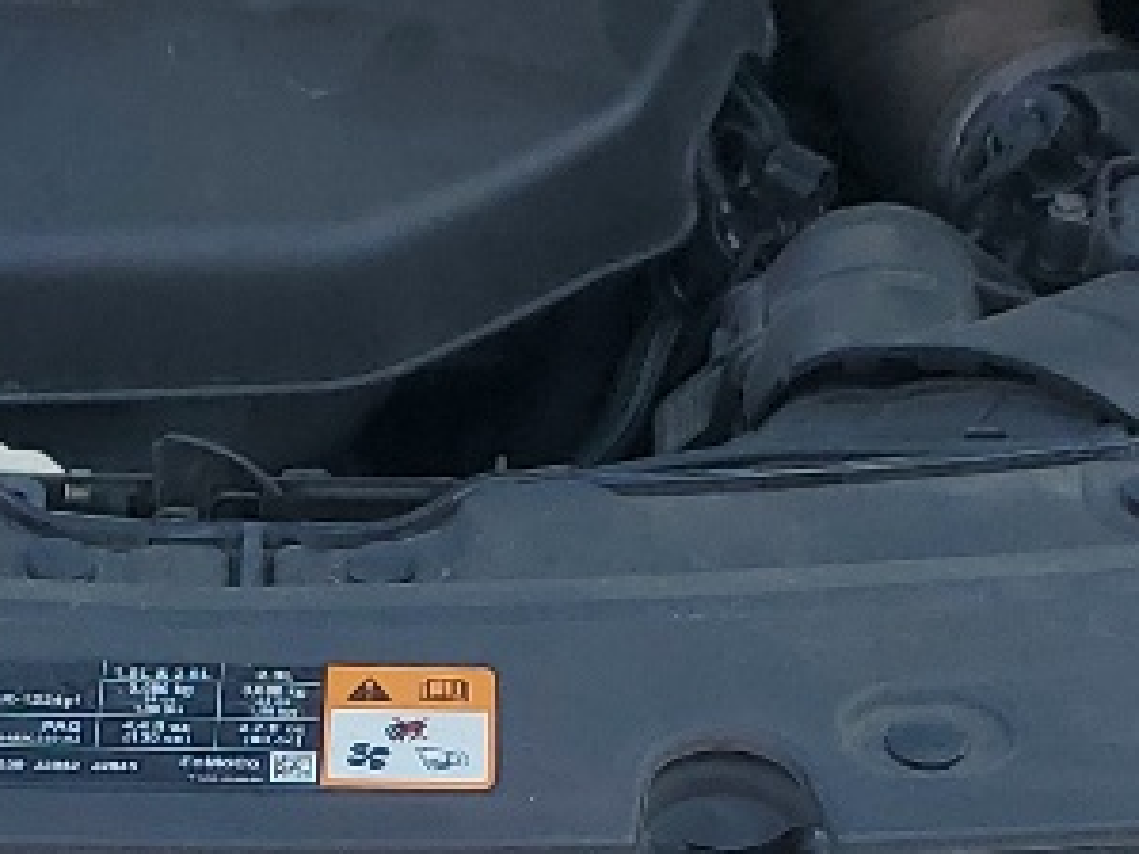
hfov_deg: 14.2
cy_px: 968
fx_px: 4572
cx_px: 392
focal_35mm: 139
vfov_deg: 10.5
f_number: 1.5
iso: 50
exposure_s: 1/1667
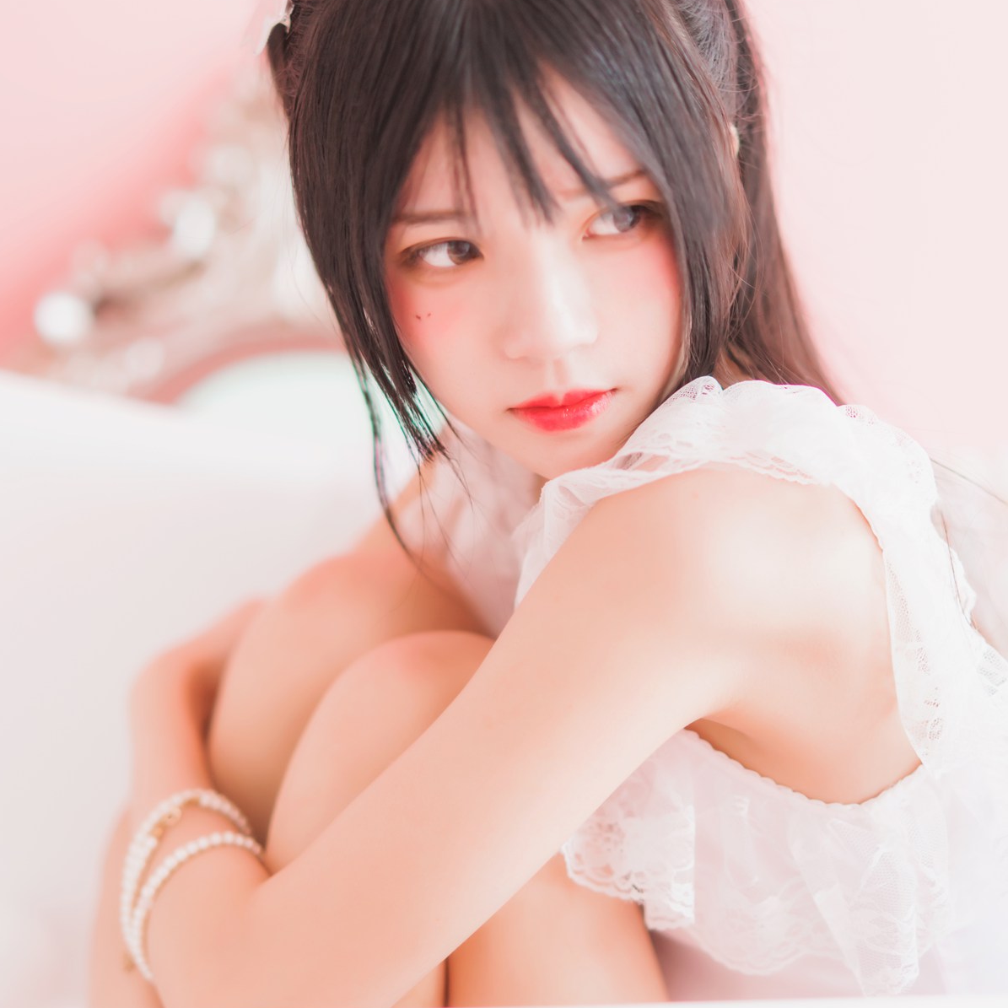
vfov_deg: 26.9
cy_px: 463
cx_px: 503
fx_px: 2108
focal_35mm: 64
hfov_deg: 26.9
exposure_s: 1/80
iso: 800
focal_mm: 50
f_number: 1.4
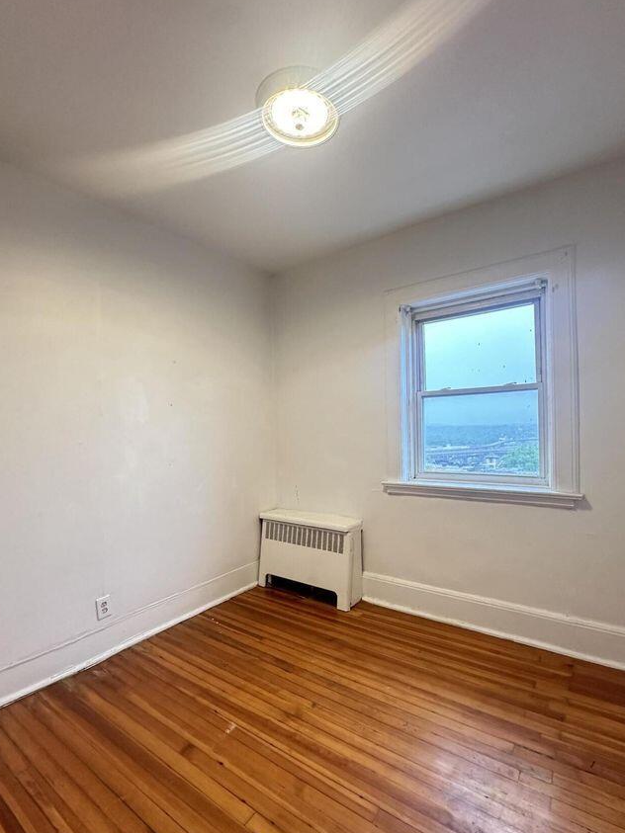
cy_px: 430
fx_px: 409
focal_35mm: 17
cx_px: 316
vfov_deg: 91.0
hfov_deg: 74.7
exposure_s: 1/120
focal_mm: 2.22
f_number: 2.2
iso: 320
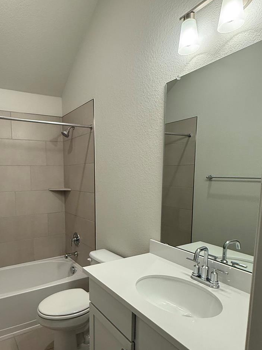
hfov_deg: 57.3
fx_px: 232
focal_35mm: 23
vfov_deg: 73.2
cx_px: 83
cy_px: 209
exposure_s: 1/120
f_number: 2.2
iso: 160
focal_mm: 2.22
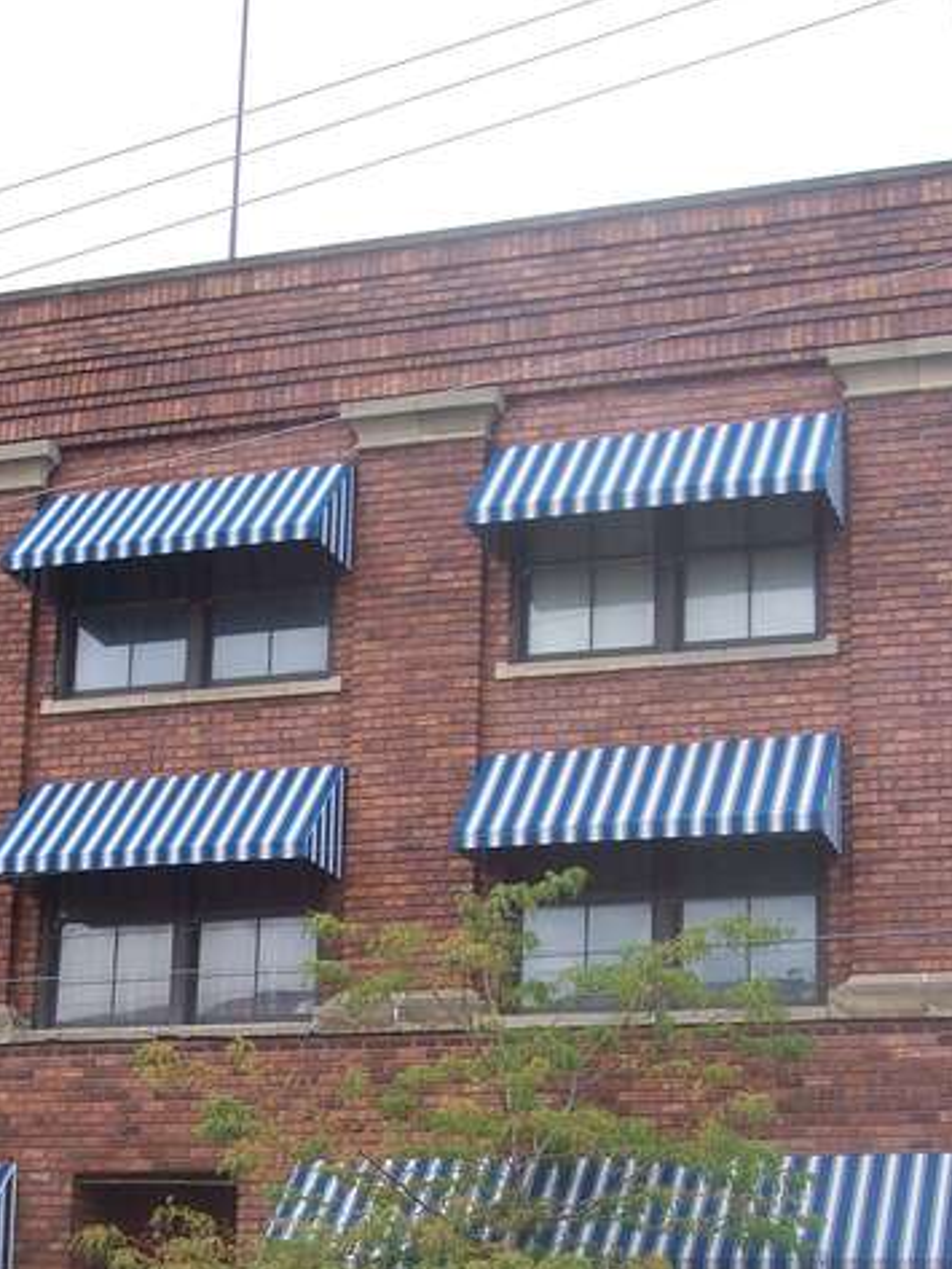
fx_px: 2419
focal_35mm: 66
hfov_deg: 22.2
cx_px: 394
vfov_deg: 28.7
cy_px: 1025
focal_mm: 8
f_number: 3.4
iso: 100
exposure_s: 1/250
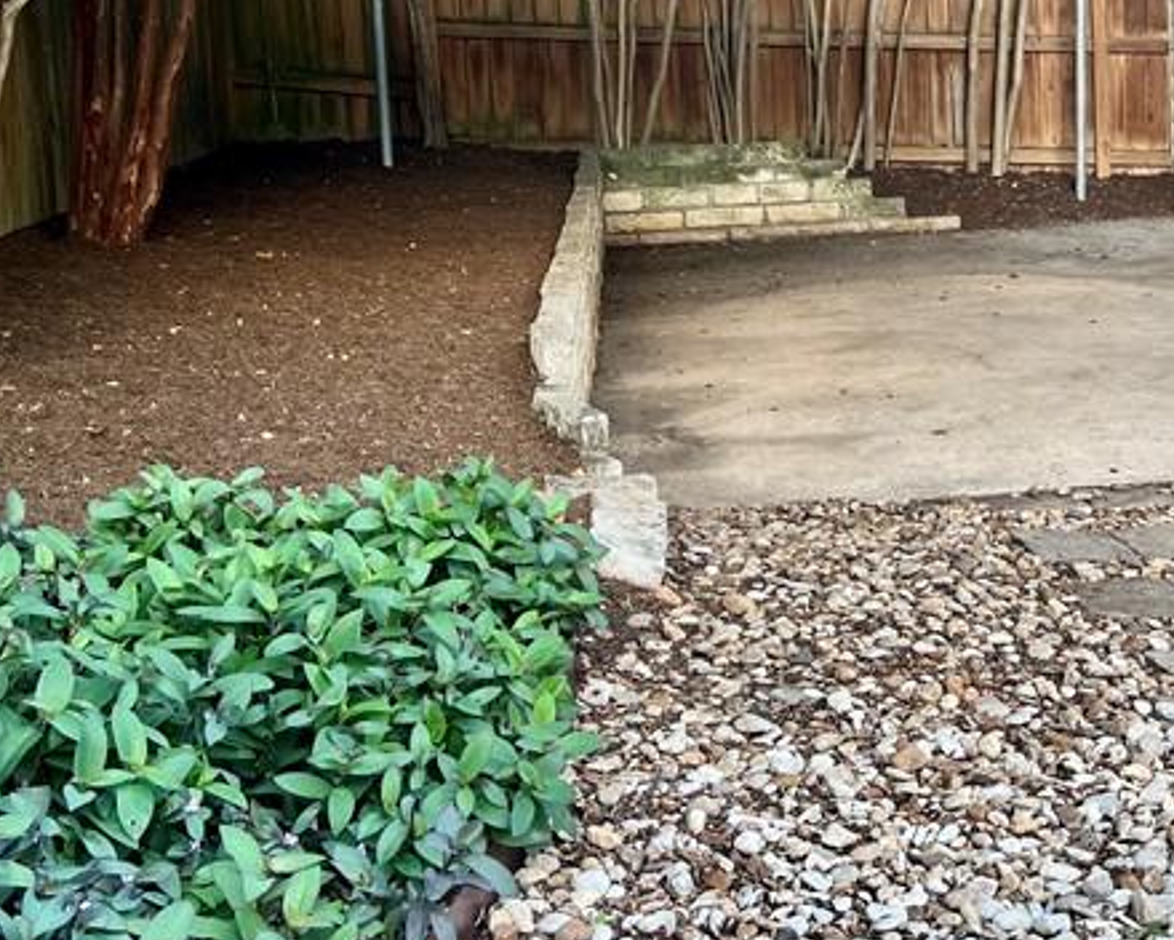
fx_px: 2050
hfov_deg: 31.1
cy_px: 251
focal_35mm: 59
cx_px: 939
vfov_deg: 25.5
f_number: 1.5
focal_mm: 5.7
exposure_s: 1/385
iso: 50
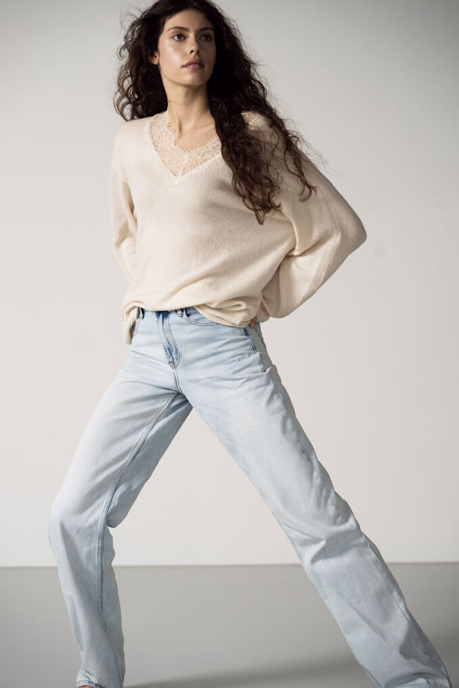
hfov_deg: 18.7
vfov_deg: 27.7
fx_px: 1395
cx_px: 230
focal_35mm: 73
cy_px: 344
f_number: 4
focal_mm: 73
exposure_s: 1/160
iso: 125
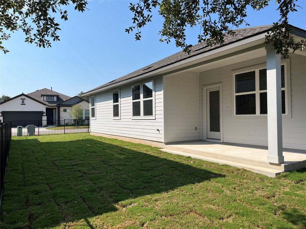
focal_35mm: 26
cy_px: 114
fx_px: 230
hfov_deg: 67.3
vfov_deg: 53.1
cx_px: 153
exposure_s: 1/4310
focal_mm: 5.1
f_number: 1.6
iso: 50
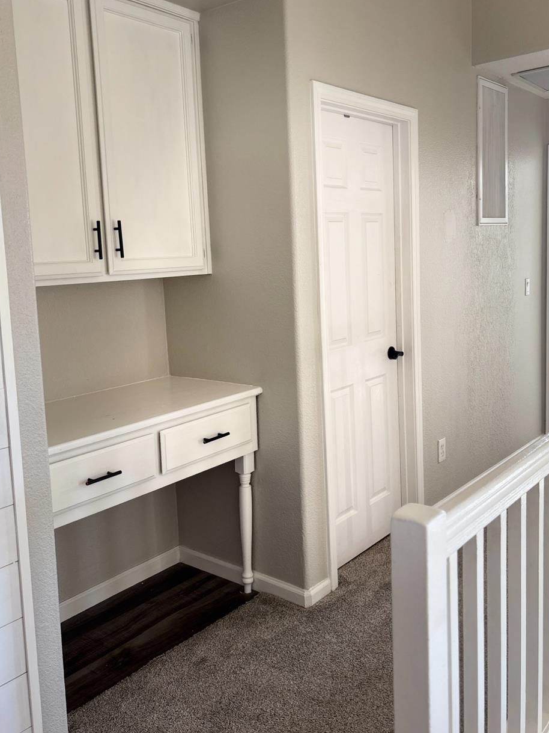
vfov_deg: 56.7
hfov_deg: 44.1
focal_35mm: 32
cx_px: 290
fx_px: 677
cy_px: 323
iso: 80
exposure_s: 1/60
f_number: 1.6
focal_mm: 5.96
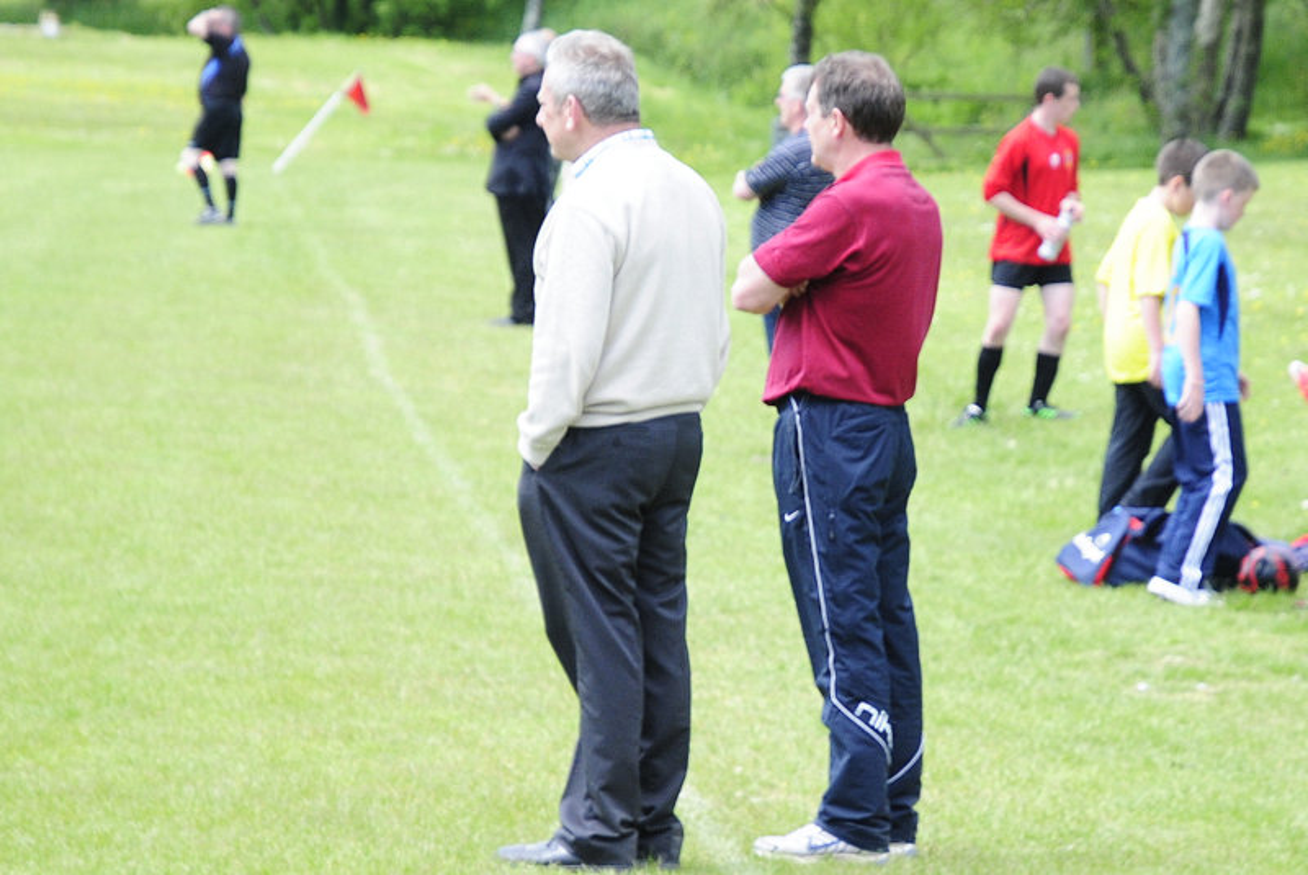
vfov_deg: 13.1
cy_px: 438
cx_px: 654
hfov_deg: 19.4
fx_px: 3818
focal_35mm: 105
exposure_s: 1/800
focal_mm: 70
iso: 400
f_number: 4.5
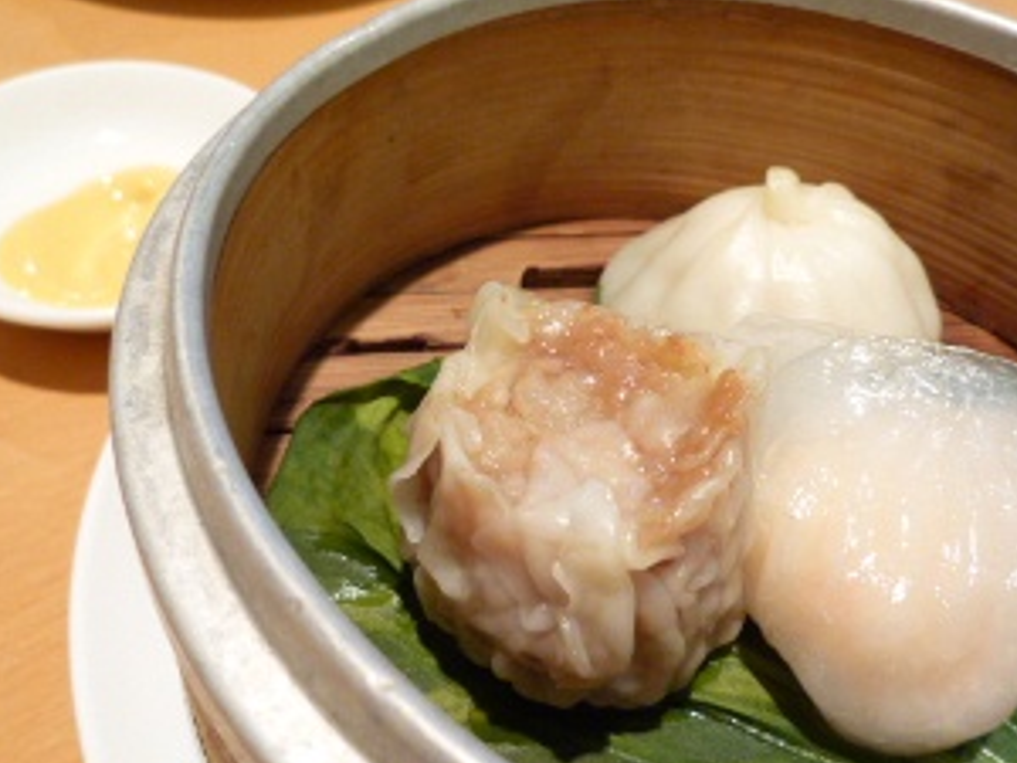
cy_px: 383
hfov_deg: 56.7
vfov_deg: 44.2
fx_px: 940
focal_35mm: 32
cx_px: 447
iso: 400
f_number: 3.1
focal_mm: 4.5
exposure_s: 1/10
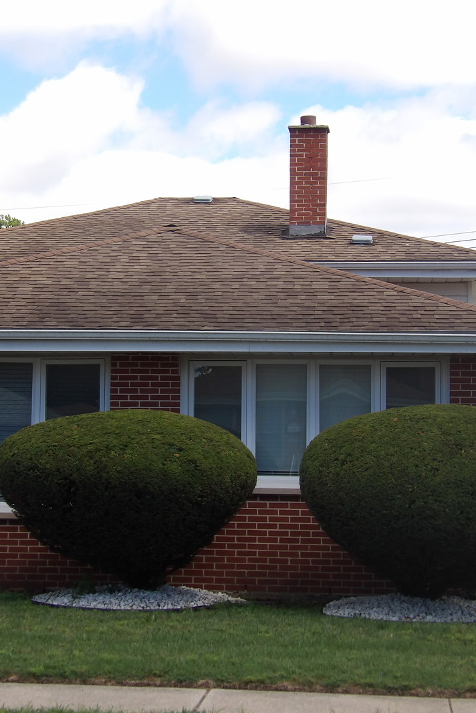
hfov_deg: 15.7
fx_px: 1724
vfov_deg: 23.4
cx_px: 181
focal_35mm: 87
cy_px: 359
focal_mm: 11.1
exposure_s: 1/468
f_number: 4
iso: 100
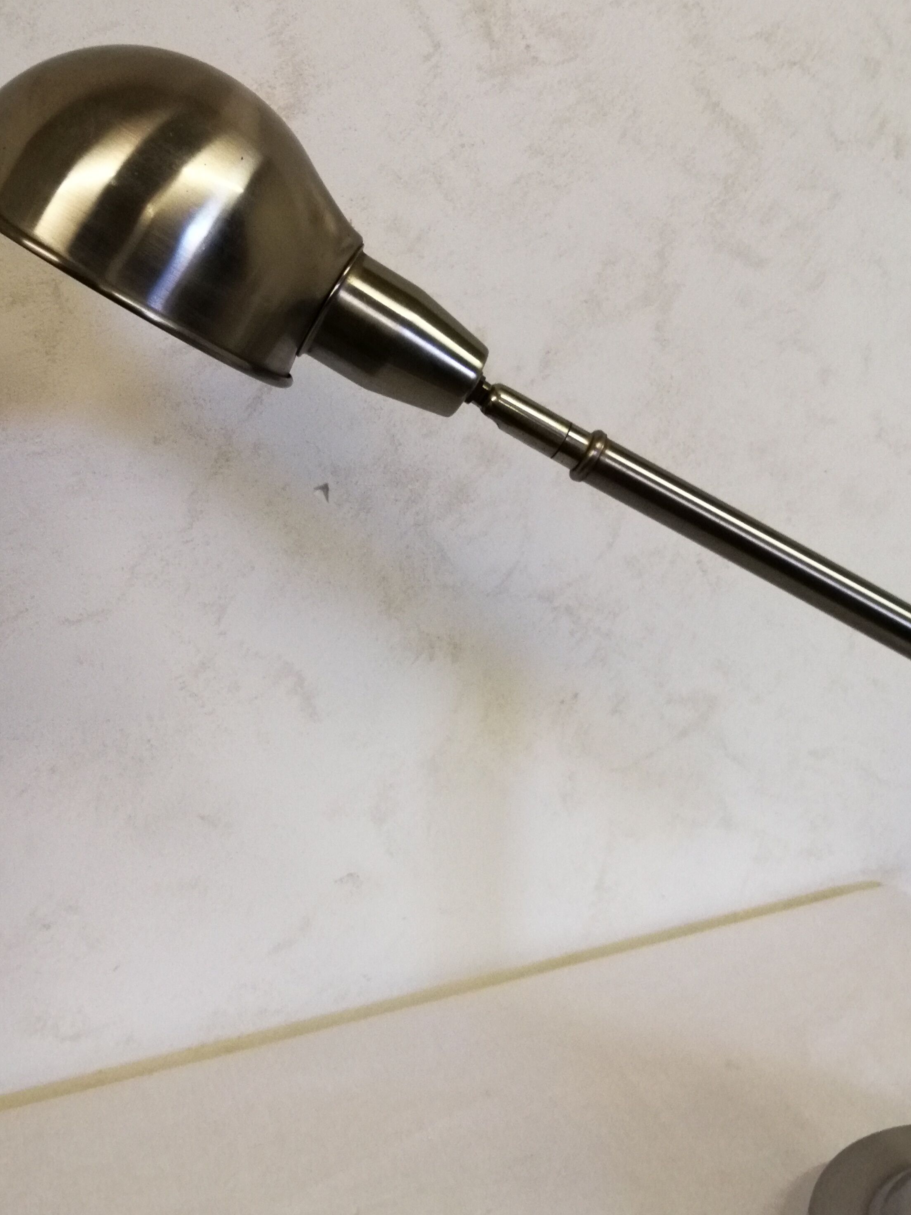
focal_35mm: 34
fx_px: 1193
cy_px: 474
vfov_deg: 53.5
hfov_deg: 41.8
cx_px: 413
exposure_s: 1/50
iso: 50
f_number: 2.2
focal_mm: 2.38
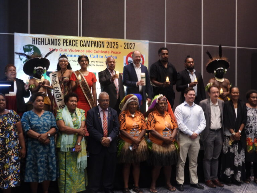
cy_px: 96
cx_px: 128
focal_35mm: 43
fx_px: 319
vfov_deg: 33.6
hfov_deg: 43.9
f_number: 3.2
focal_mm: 7.7
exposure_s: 1/15
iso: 400
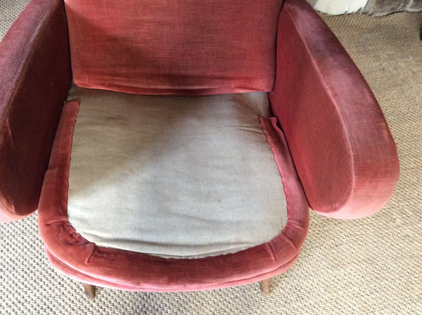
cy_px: 137
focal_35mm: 38
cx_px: 179
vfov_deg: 37.6
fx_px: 463
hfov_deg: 48.9
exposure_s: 1/17
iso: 250
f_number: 2.4
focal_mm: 3.3
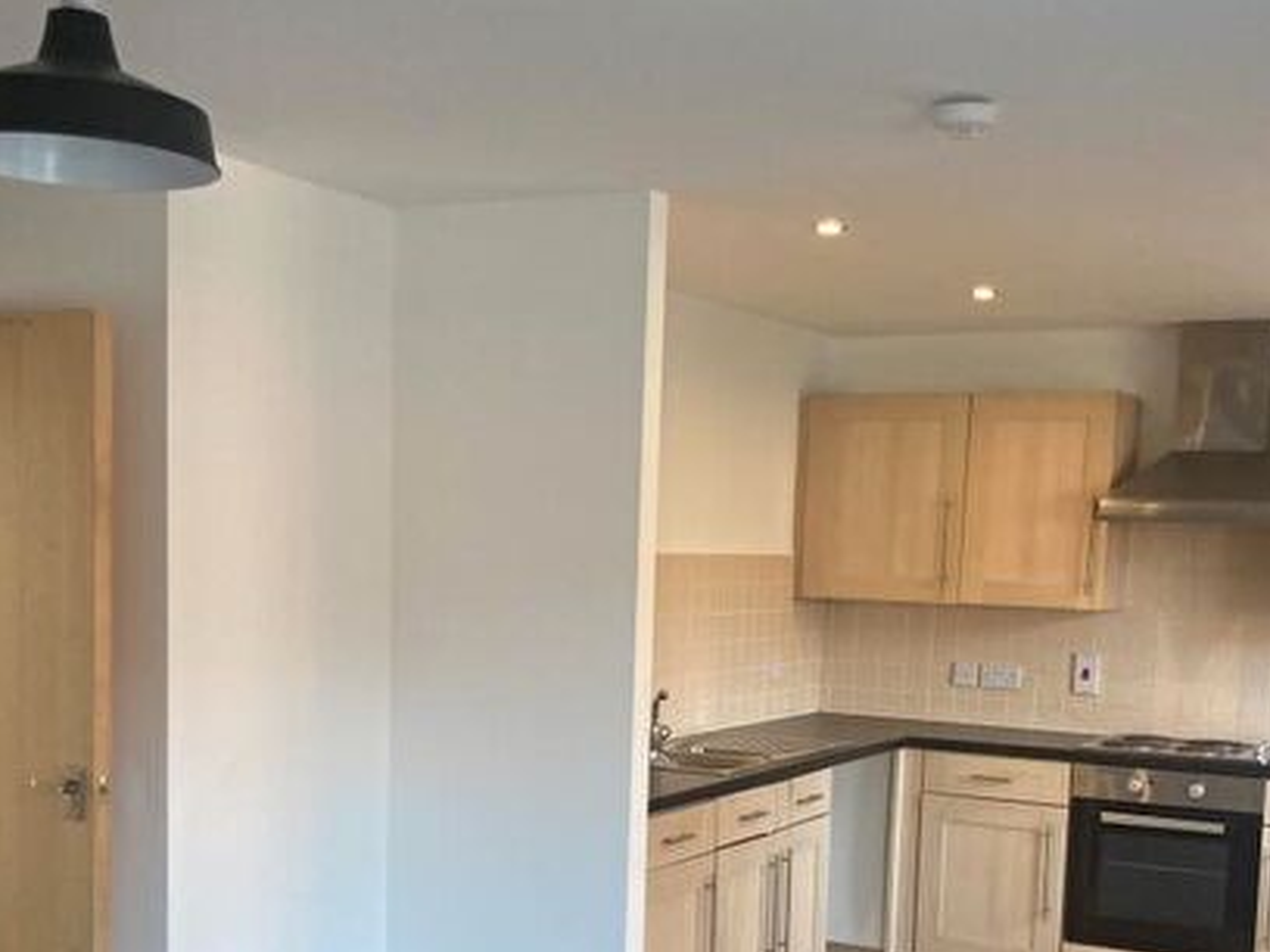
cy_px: 782
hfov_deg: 39.6
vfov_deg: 29.5
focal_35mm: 48
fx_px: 1761
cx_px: 679
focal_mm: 3.99
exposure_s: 1/94
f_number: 1.8
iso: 80
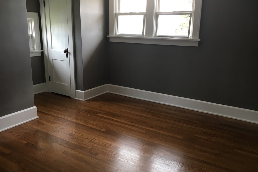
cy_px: 79
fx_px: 222
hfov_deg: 60.3
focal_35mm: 31
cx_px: 132
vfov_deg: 42.3
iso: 50
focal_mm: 4.15
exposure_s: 1/30
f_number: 2.2
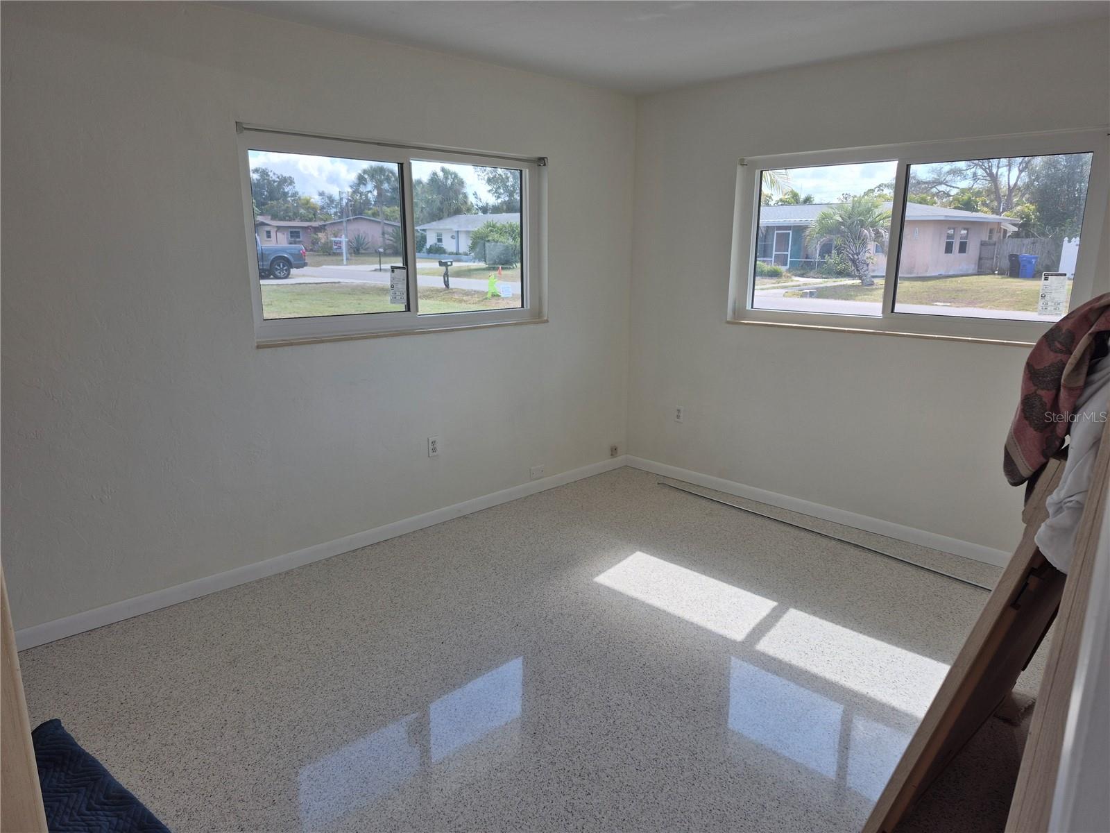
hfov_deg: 73.9
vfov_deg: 58.9
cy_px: 416
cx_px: 555
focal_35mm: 23
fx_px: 738
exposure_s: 1/272
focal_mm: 5.4
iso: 25
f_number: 1.8
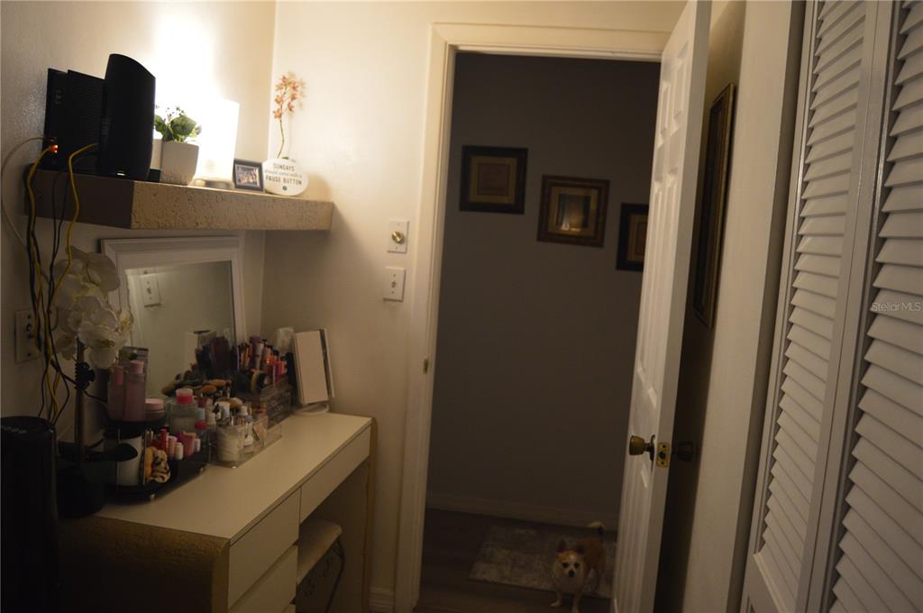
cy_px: 306
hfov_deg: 64.6
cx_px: 462
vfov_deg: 45.6
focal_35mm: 28
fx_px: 730
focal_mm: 19
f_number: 3.5
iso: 800
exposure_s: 1/40
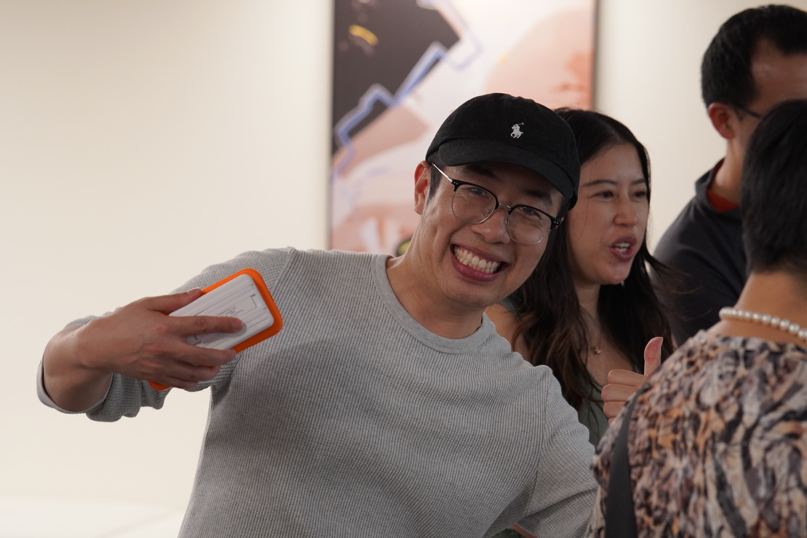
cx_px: 404
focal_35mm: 112
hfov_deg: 18.2
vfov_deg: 12.2
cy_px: 269
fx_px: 2522
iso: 1600
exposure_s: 1/160
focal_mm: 75
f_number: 4
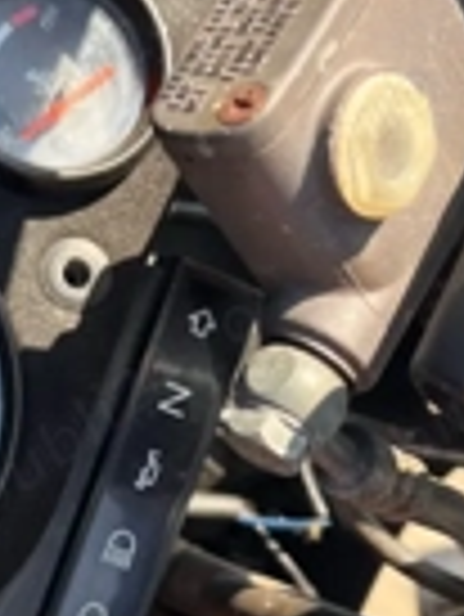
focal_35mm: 76
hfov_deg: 19.4
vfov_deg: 25.3
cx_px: 203
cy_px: 463
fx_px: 1356
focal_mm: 5.7
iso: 50
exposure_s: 1/452
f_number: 1.5
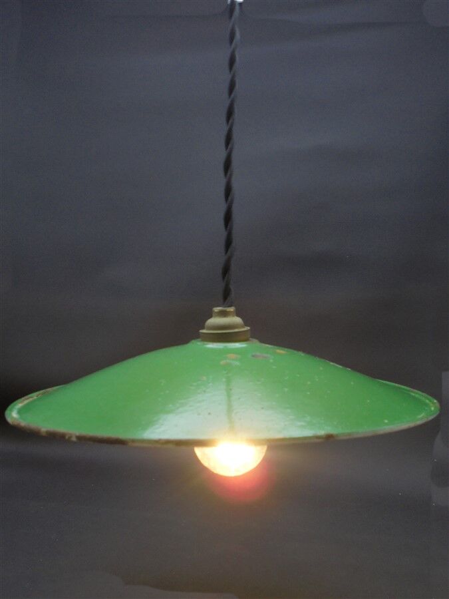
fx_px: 657
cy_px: 300
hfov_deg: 37.7
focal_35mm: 38
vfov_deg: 49.0
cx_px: 224
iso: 100
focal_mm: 6.9
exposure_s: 1/30
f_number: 4.2
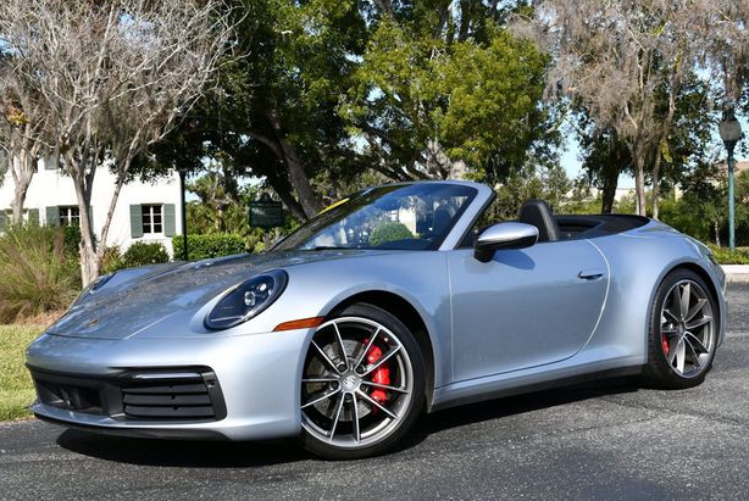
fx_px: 1042
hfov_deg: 39.6
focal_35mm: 50
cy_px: 252
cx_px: 382
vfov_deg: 27.1
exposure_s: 1/250
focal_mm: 24
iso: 110
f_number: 8
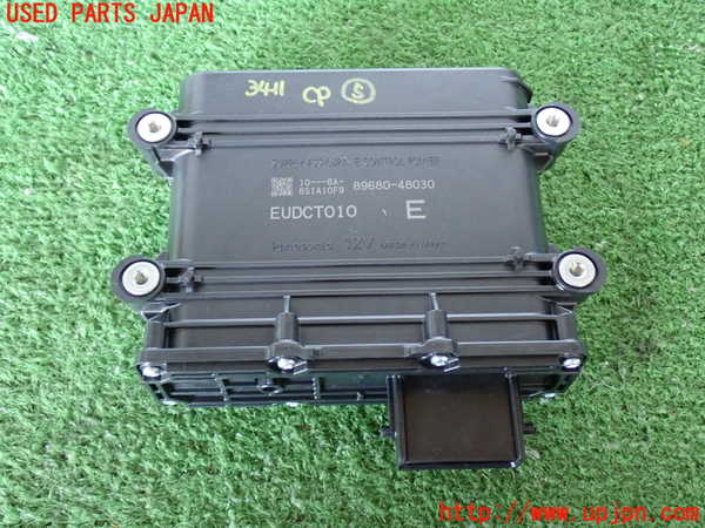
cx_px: 352
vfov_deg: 35.1
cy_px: 264
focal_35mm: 41
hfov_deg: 45.8
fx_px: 835
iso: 800
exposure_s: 1/25
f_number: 2.8
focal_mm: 7.31
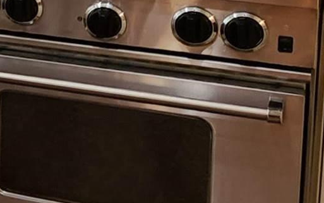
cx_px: -528
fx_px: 1290
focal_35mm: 146
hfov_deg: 11.2
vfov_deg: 8.7
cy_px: -127
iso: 160
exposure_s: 1/180
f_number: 1.8
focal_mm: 5.4
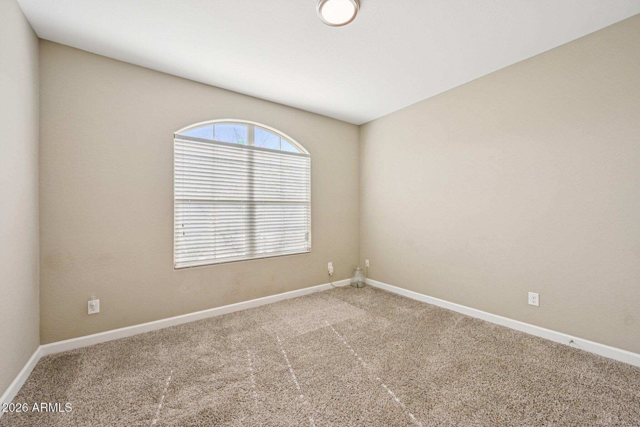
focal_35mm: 14
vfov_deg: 81.2
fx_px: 249
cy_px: 214
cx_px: 320
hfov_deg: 104.3
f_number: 8
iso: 500
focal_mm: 14
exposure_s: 1/320
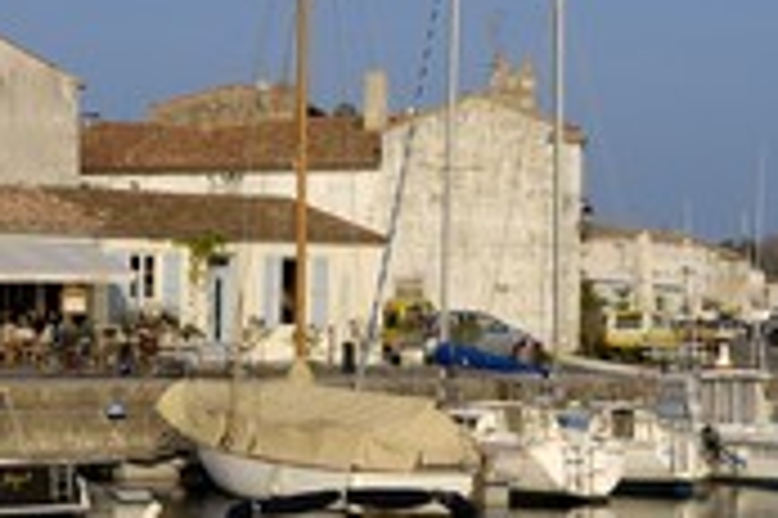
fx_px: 2202
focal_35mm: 102
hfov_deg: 19.9
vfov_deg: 13.4
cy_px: 356
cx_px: 542
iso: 100
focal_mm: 28
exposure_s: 1/100
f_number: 13
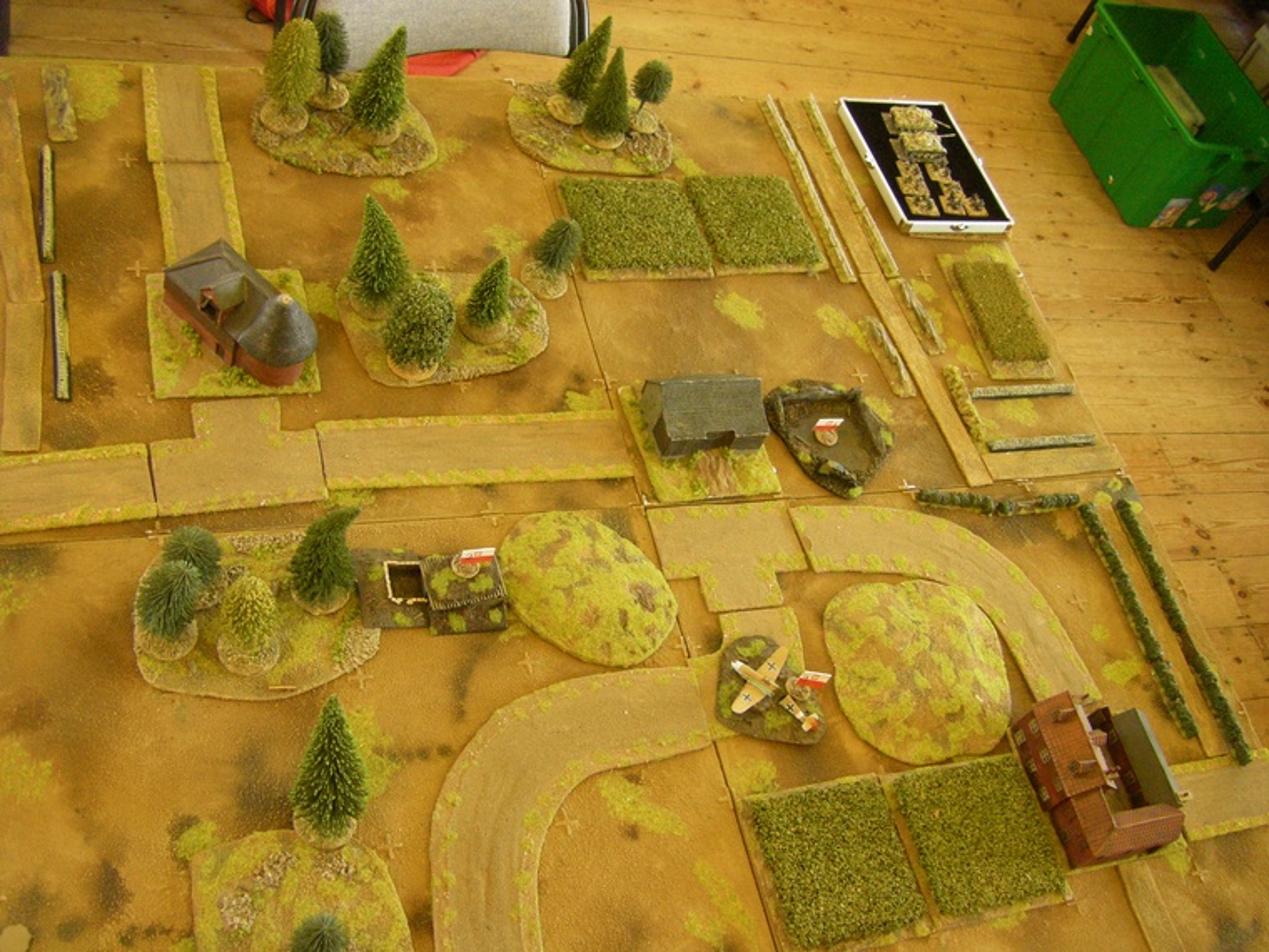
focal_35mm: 38
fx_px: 1393
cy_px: 476
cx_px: 634
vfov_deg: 37.7
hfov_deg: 49.0
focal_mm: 6.3
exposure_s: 1/50
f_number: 3.5
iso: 500
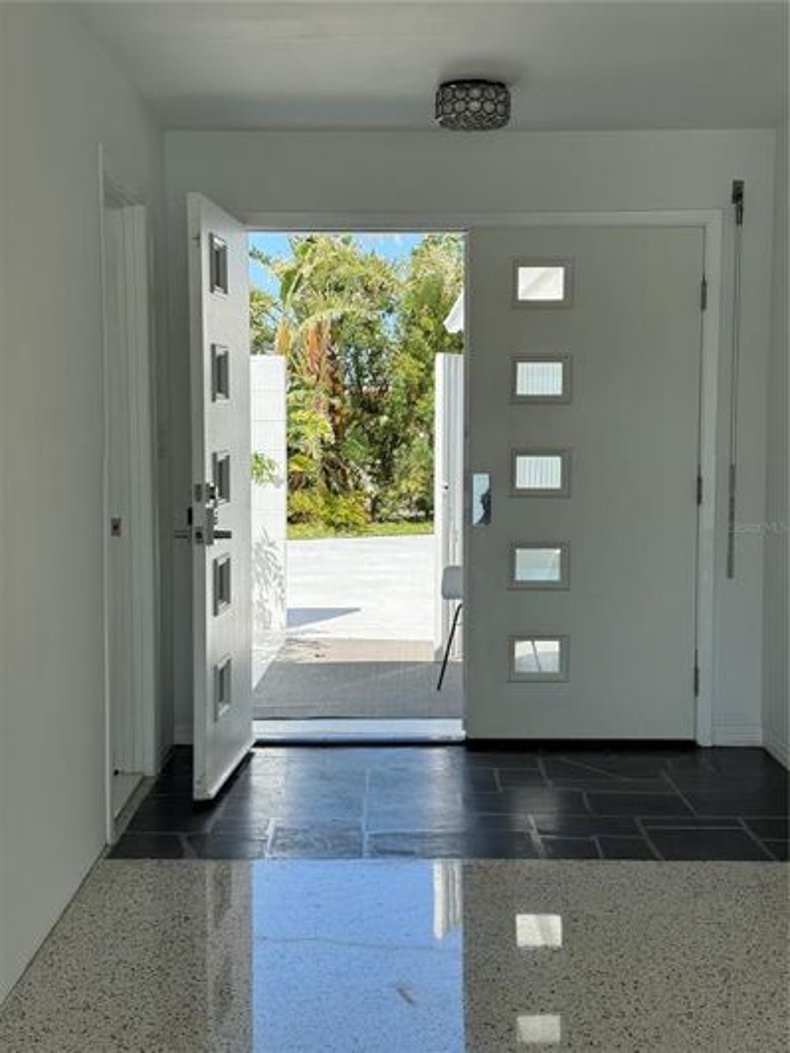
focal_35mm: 48
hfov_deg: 30.3
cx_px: 395
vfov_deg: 39.7
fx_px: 1461
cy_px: 526
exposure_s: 1/1715
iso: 64
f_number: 1.78
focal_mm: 6.76
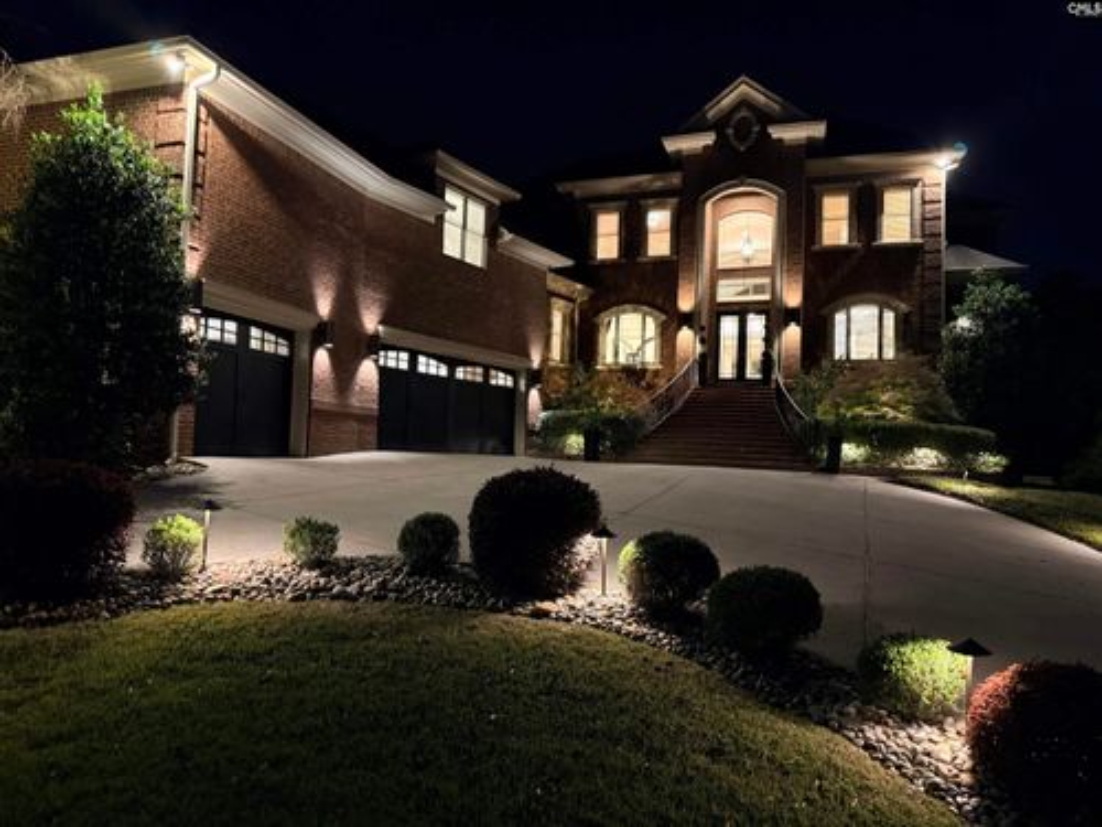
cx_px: 551
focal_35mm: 24
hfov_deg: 71.6
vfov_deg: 56.8
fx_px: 764
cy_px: 414
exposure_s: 1/30
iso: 1000
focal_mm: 6.76
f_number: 1.78
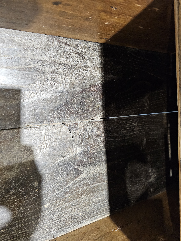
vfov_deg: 73.9
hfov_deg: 58.9
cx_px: 90
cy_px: 120
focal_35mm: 23
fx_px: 160
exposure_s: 1/33
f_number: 1.7
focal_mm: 6.3
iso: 640
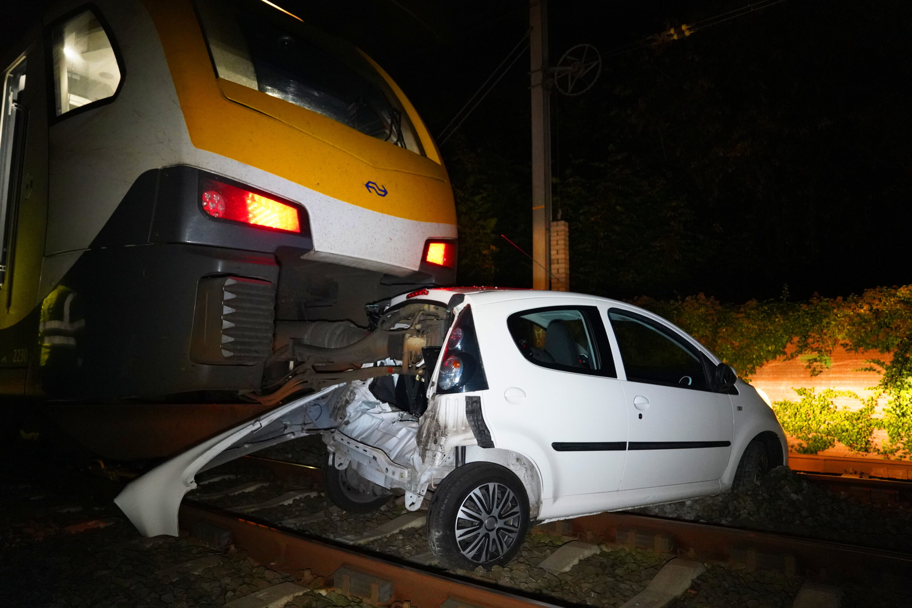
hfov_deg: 73.7
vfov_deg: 53.1
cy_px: 304
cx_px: 456
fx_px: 608
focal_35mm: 24
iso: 12800
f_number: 2.8
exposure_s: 1/30
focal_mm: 24
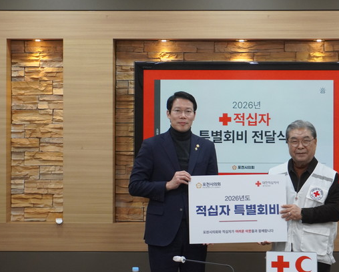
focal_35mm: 108
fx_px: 1084
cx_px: 229
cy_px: 102
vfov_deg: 14.3
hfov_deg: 17.7
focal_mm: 50
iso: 1600
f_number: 5.6
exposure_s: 1/160
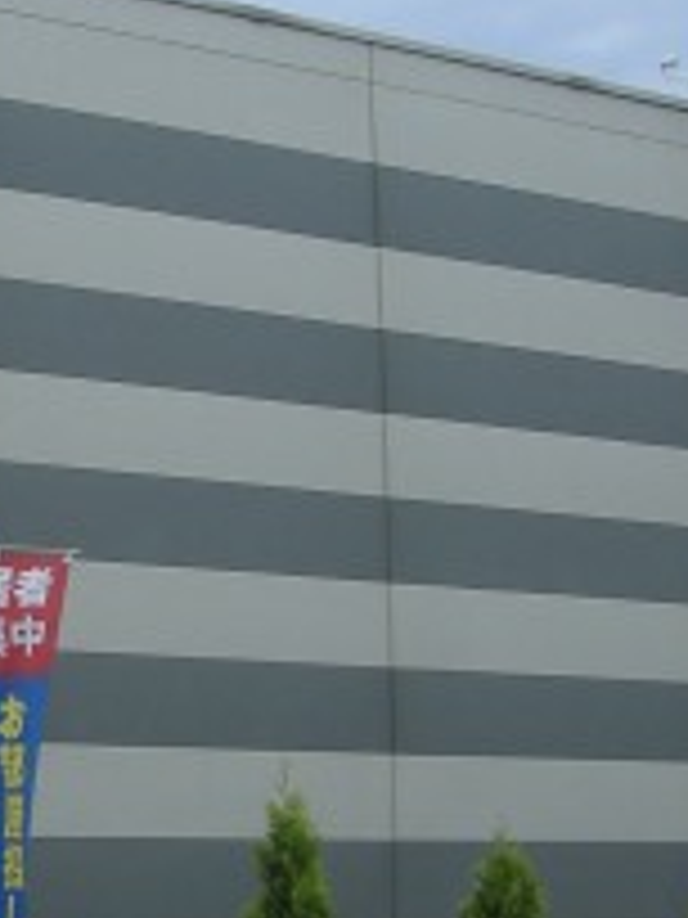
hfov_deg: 11.8
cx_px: -418
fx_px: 3154
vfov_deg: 16.6
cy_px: 446
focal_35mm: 119
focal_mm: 6.2
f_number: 4.3
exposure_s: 1/320
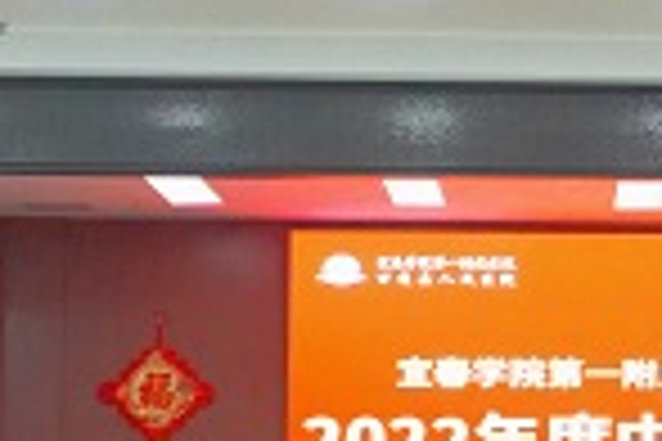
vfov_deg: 9.7
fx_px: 2593
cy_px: 338
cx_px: 662
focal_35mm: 141
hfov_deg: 14.3
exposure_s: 1/160
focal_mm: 23
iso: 2000
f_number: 4
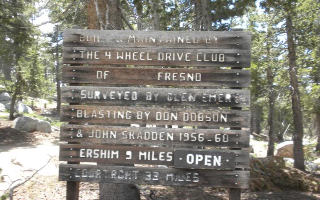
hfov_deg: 49.3
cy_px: 107
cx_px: 161
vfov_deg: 32.0
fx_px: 349
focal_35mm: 40
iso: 64
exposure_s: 1/111
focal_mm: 6.6
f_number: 3.5
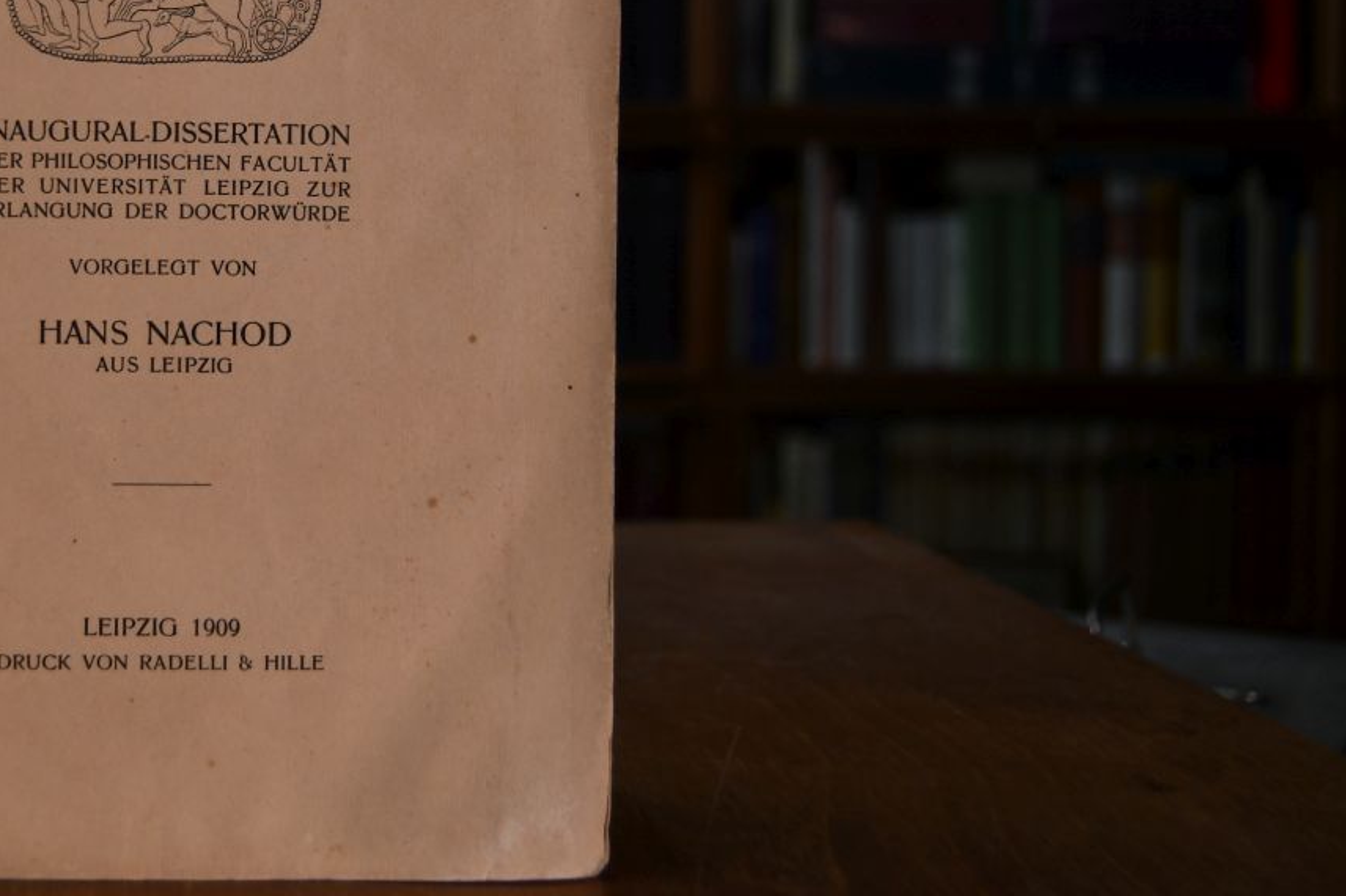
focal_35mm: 54
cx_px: 266
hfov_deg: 35.7
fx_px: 2018
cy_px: 196
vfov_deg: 24.7
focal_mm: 22
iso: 450
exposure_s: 1/250
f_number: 3.5
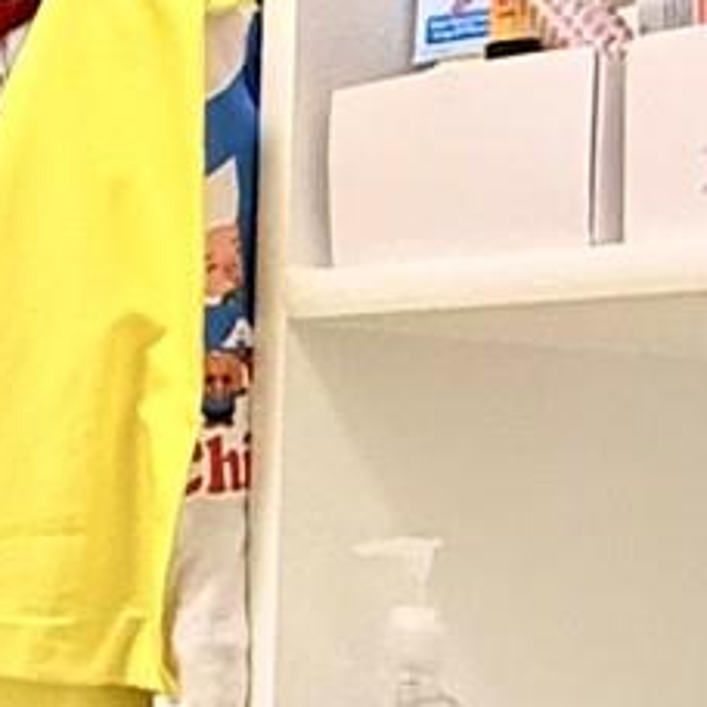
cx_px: -112
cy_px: 785
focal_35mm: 111
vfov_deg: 15.3
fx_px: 2565
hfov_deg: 15.2
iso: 500
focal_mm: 2.22
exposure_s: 1/60
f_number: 2.2
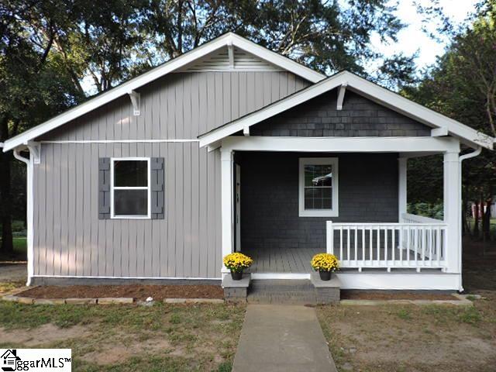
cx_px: 248
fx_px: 344
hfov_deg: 71.6
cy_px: 186
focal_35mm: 24
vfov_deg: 56.8
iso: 100
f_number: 3
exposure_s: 1/125
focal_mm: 4.3
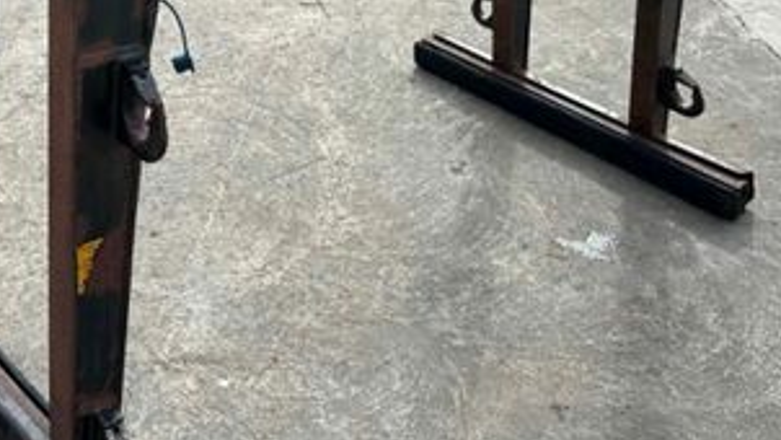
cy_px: -44
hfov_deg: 39.6
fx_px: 1077
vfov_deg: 21.8
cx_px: 300
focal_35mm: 52
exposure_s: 1/3247
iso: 80
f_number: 1.78
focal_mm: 6.86
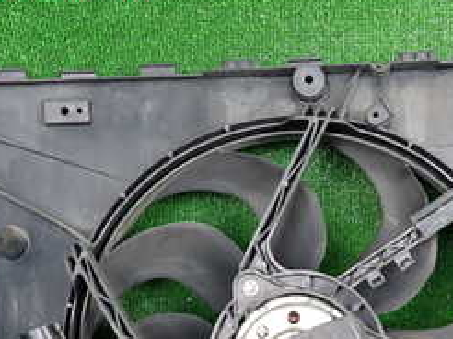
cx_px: 352
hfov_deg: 31.0
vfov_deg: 22.6
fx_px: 797
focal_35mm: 61
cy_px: 372
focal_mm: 4.5
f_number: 2
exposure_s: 1/40
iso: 200
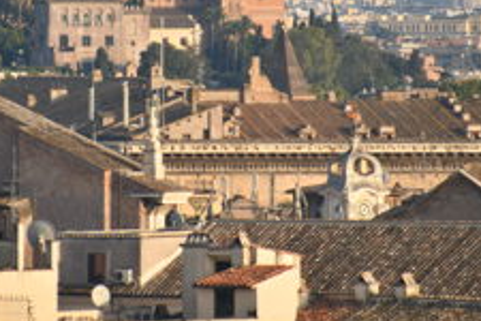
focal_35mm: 801
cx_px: 207
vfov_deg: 1.7
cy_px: 95
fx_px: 10701
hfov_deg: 2.6
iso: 100
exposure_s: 1/250
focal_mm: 300
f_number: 6.3
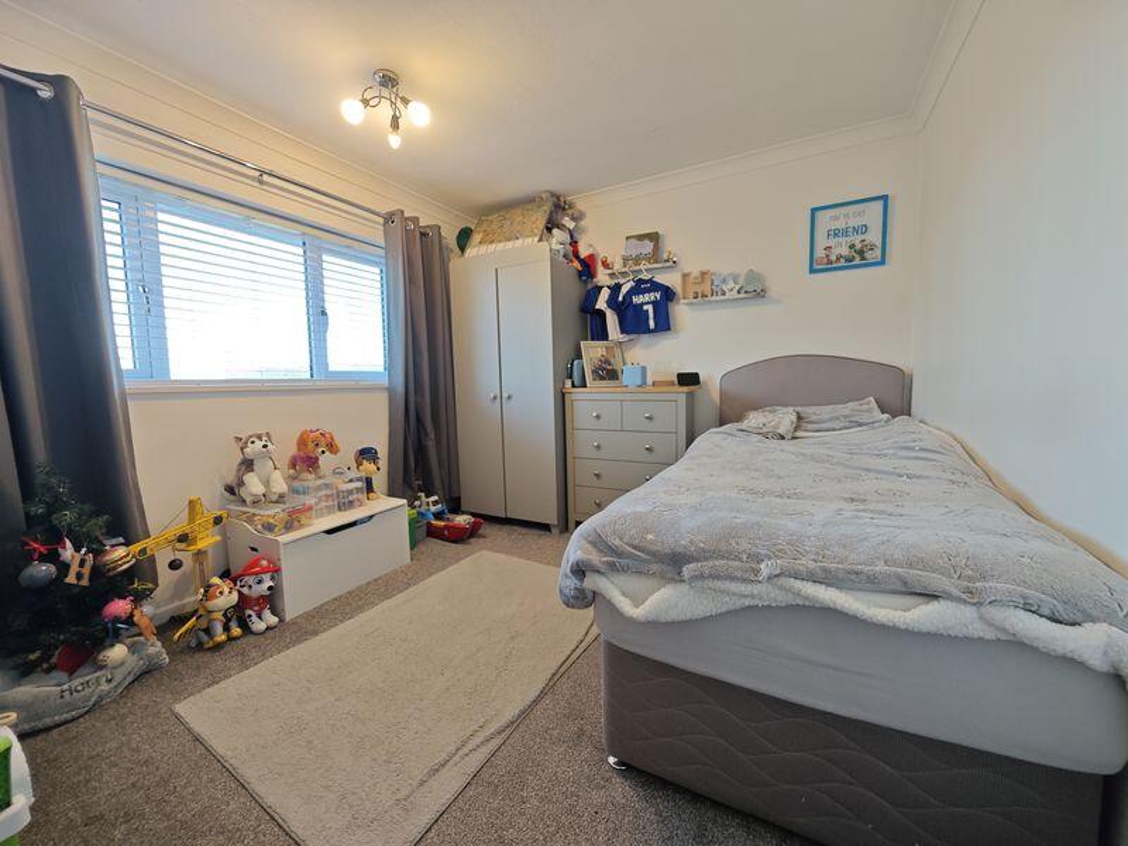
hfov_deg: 110.5
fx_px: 391
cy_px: 423
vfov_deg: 94.5
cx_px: 564
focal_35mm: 12
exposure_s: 1/42.2
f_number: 1.8
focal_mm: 2.03
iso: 50
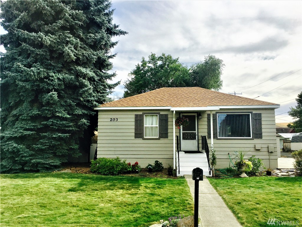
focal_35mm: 29
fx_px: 253
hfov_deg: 61.7
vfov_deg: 48.2
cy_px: 114
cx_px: 151
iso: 25
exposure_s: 1/1972
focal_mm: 4.15
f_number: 2.2
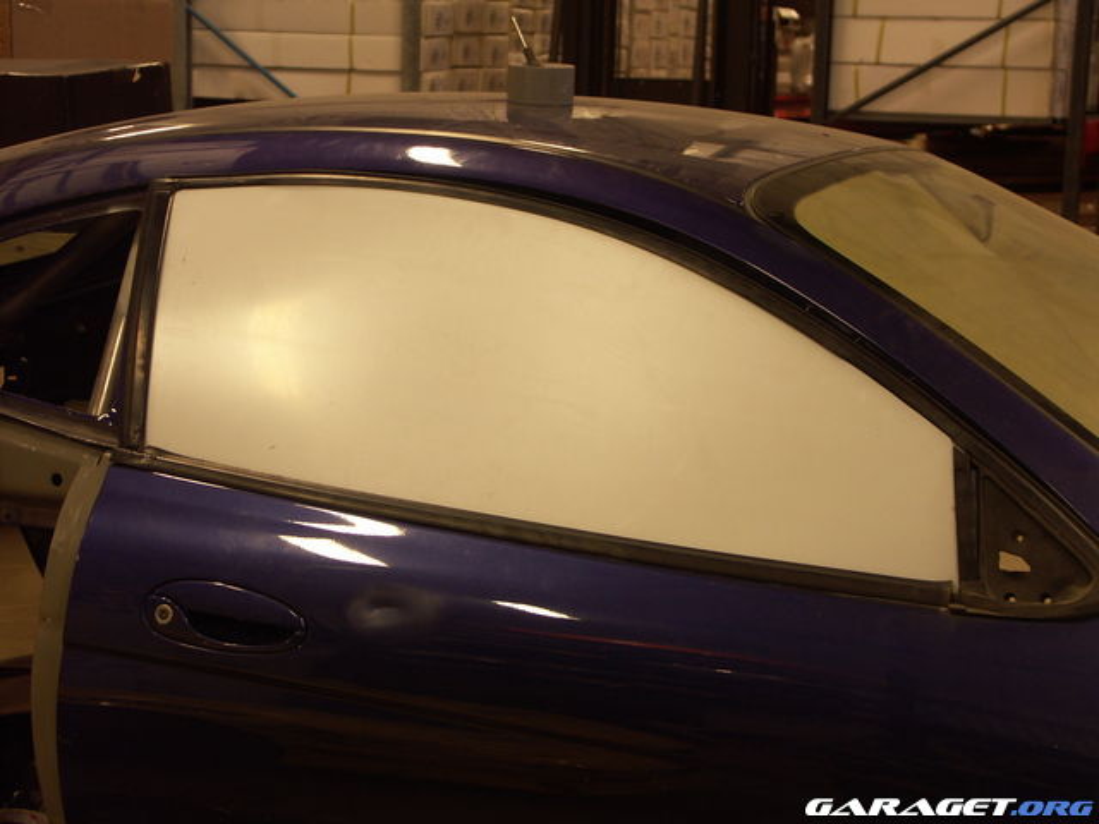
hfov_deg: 23.6
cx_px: 550
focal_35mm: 83
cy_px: 412
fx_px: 2635
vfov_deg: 17.8
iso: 100
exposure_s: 1/20
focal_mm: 20.48
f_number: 3.2
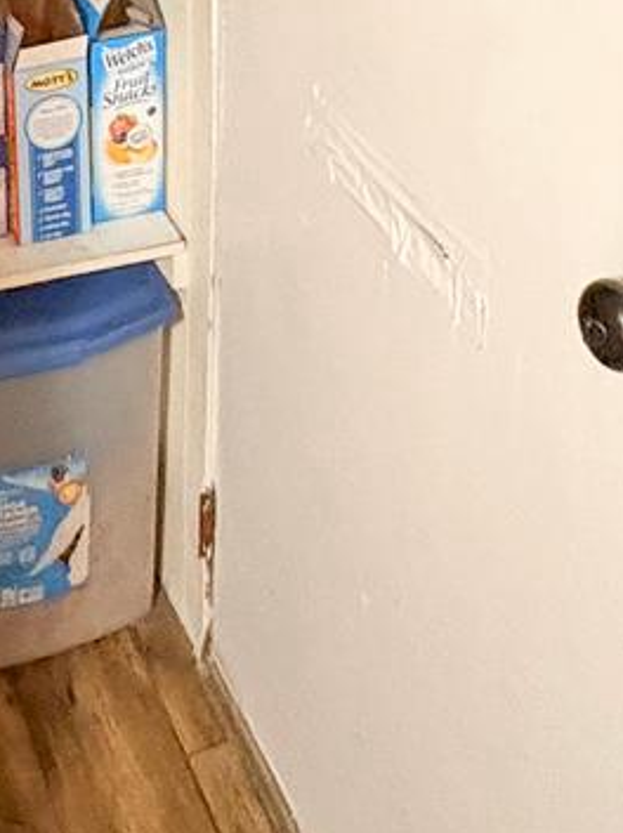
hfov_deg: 23.4
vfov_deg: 27.7
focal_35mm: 61
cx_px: 71
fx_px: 1466
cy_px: -175
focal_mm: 2.22
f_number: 2.2
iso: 1000
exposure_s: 1/30
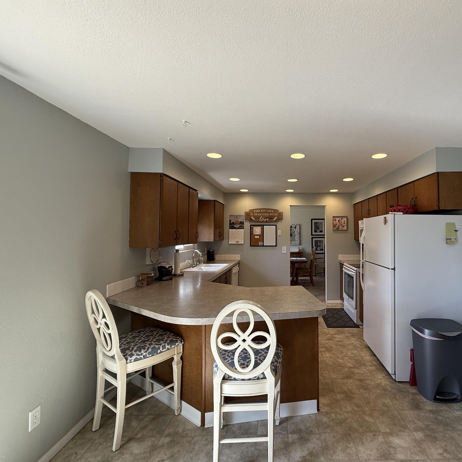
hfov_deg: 82.5
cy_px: 226
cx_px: 286
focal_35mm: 17
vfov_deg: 84.0
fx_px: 257
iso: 125
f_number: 2.2
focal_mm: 2.22
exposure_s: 1/120
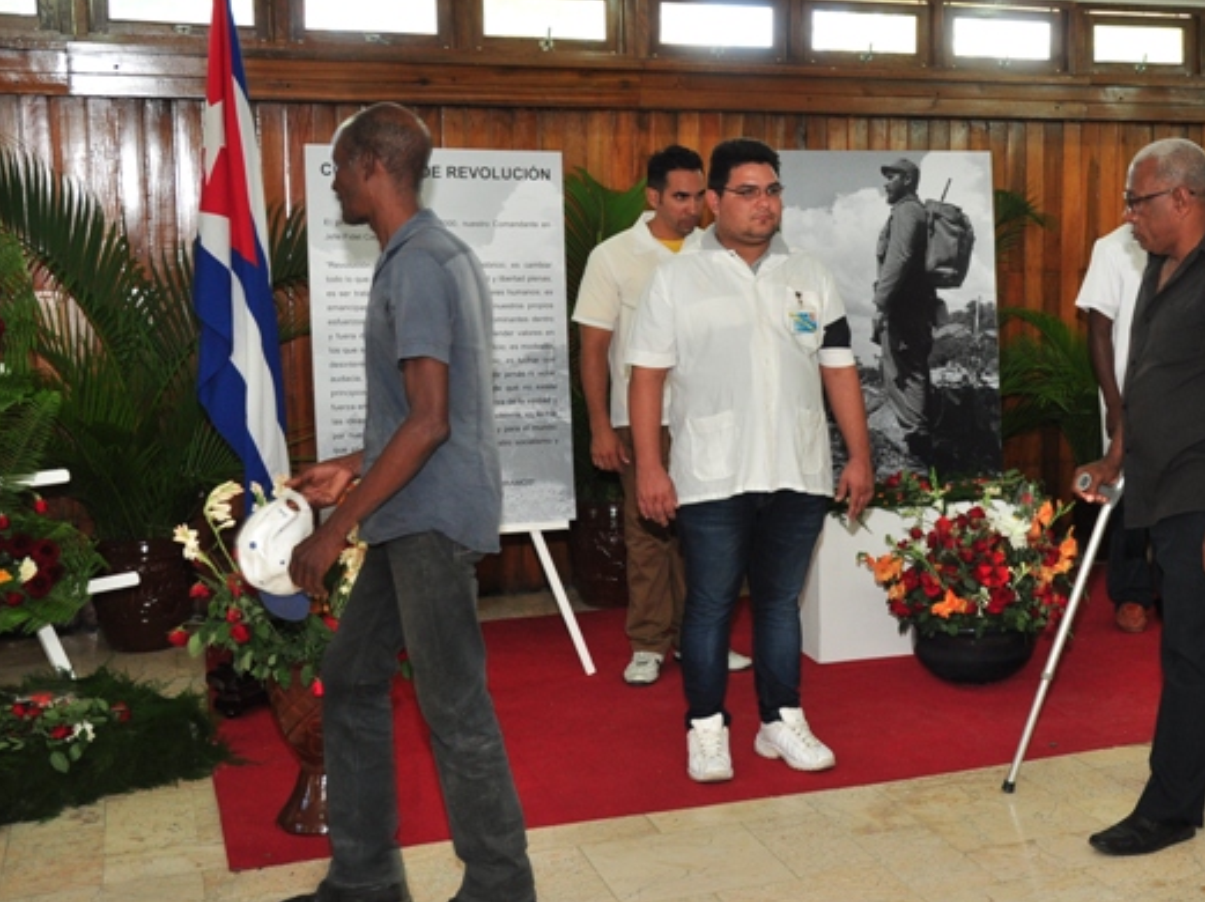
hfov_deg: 36.8
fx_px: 1774
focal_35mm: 51
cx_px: 874
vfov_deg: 28.5
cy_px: 402
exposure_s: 1/60
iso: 400
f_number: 5
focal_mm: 24
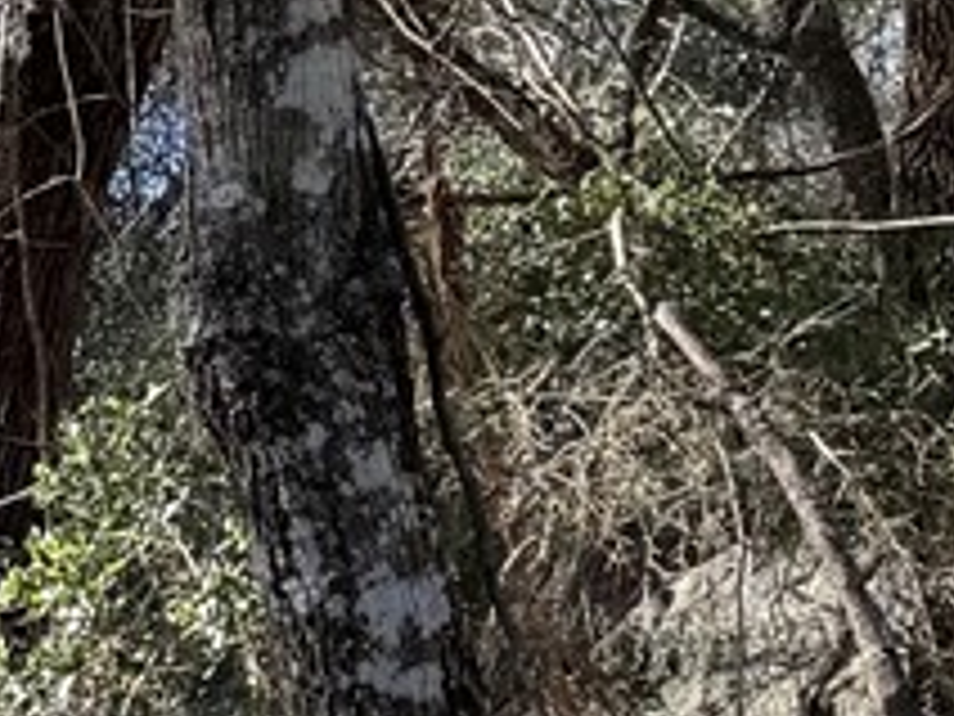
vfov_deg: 8.0
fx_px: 4988
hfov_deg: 8.9
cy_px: 1216
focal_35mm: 181
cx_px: -1948
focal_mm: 6.76
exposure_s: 1/1005
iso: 80
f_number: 1.78
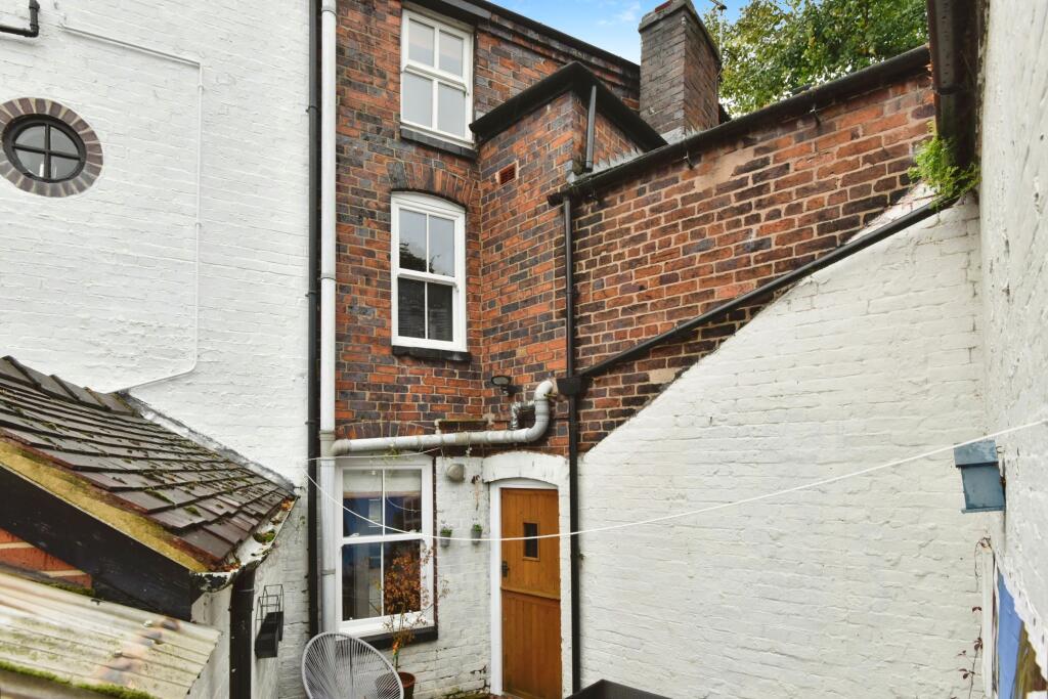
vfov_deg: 73.8
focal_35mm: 16
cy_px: 350
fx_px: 466
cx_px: 524
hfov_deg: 96.7
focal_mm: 16
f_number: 6.3
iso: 500
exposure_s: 1/160
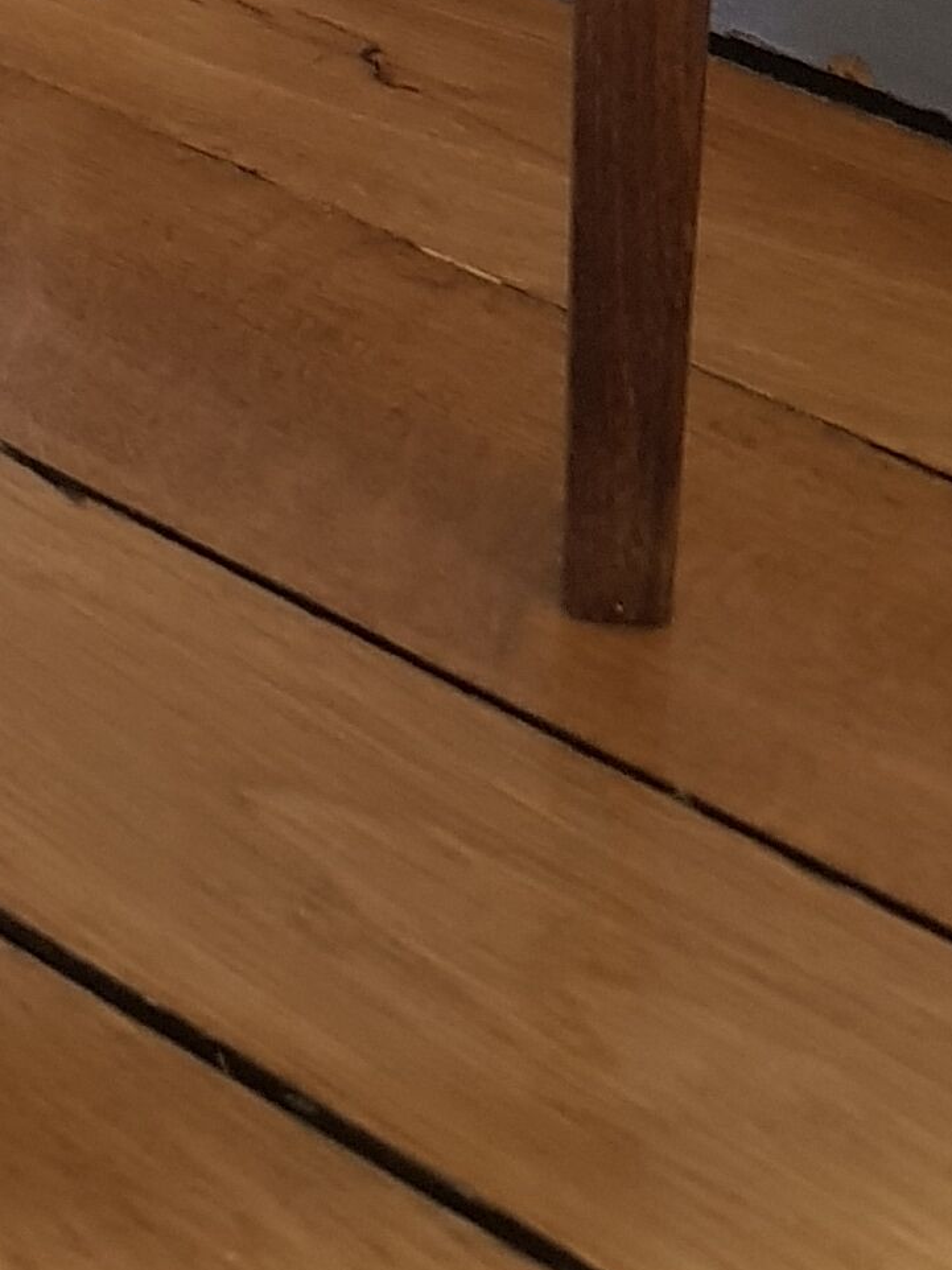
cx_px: -317
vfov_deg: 16.3
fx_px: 3999
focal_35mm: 109
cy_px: -706
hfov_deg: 13.1
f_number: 1.7
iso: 200
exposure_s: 1/20
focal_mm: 4.2
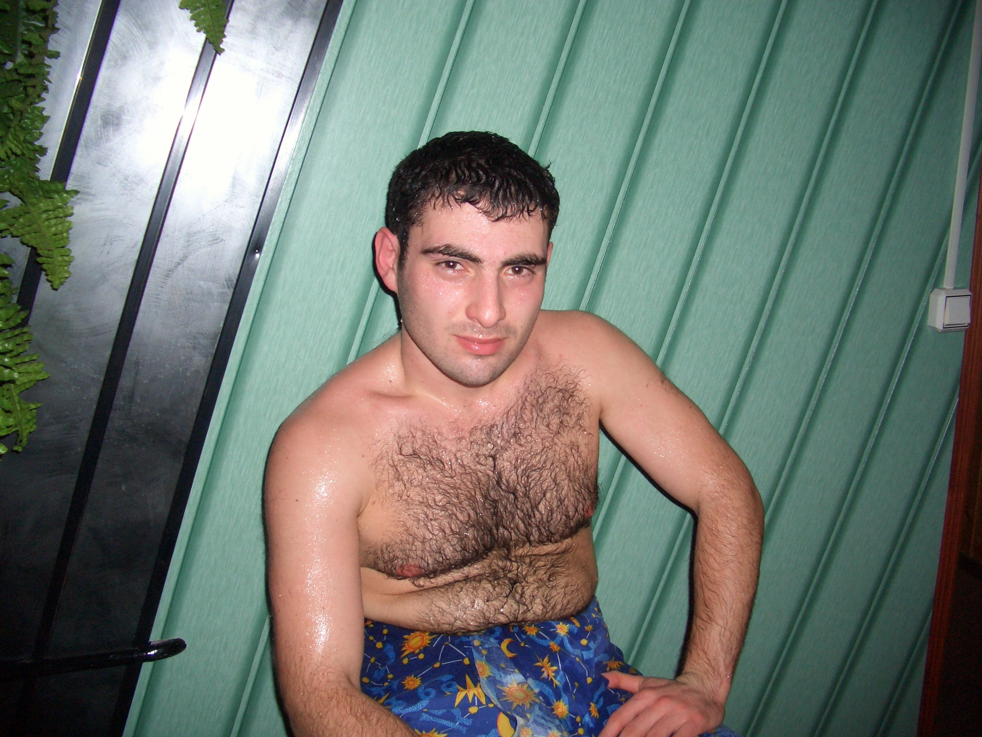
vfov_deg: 40.7
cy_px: 368
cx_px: 491
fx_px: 993
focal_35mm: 35
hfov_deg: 52.6
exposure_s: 1/60
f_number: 2.6
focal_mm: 5.8
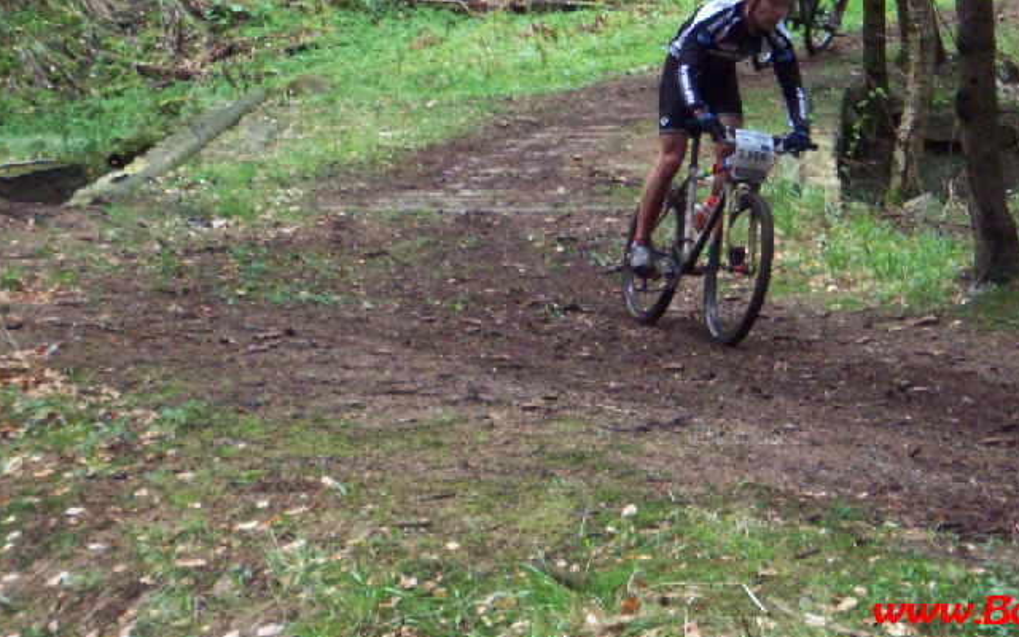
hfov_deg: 13.5
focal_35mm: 155
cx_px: 595
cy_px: 170
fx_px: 4305
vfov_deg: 8.5
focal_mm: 19.2
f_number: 4.4
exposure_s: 1/200
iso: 400
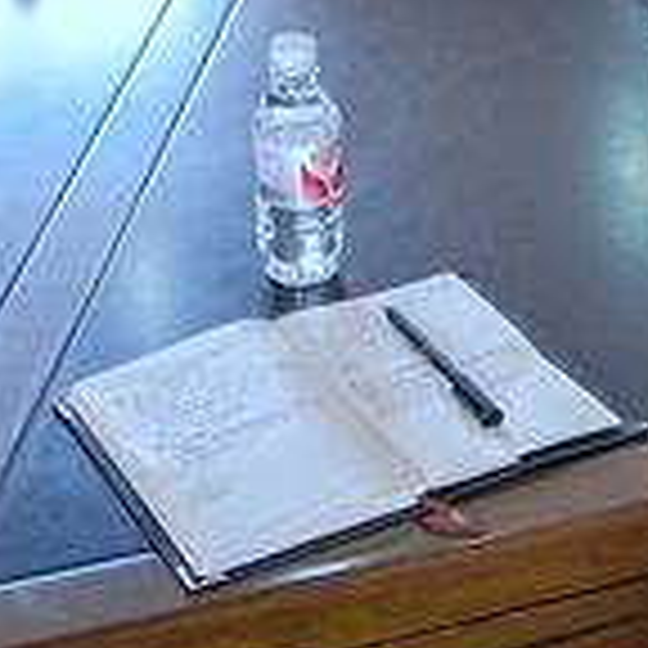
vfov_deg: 14.1
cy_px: -225
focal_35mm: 118
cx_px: 392
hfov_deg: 14.8
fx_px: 2499
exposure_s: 1/100
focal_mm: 3.95
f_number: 1.8
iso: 287
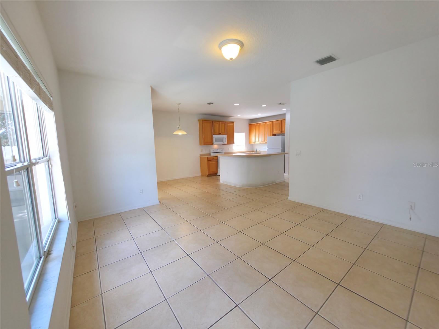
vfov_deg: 89.9
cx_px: 220
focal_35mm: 13
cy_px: 164
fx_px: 165
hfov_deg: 106.2
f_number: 1.9
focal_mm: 2.2
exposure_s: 1/120
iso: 50
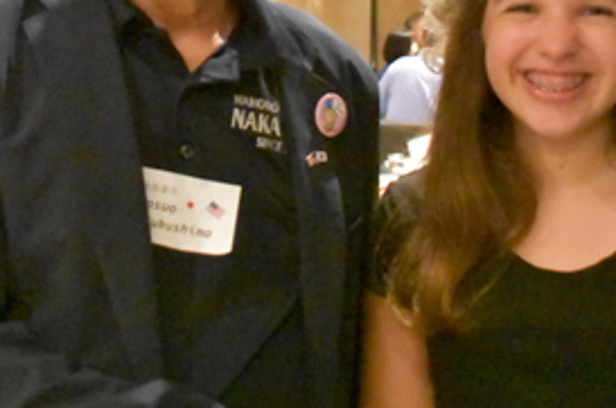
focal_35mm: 96
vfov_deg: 14.0
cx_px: 293
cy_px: 32
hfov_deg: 21.2
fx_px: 1645
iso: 20000
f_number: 4
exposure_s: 1/30
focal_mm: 25
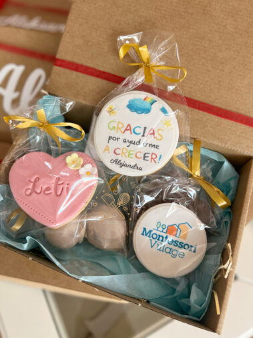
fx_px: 253
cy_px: 169
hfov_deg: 53.1
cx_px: 126
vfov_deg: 67.3
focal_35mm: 26
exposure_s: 1/131
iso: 32
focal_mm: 5.7
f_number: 1.5
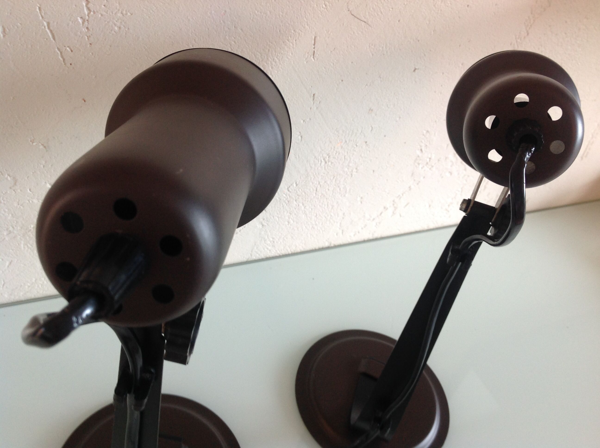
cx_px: 300
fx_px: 606
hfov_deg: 52.7
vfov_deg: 40.6
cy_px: 224
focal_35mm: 35
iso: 64
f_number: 2.4
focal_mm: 4.28
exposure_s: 1/15
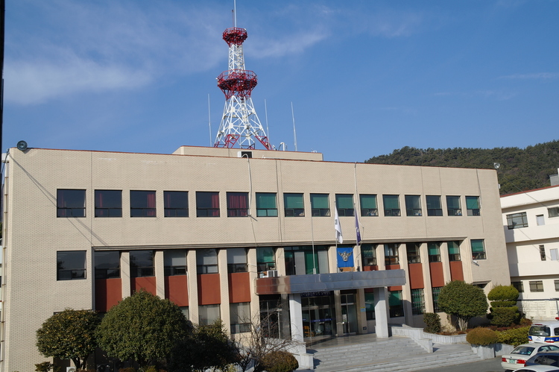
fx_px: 590
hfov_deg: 50.7
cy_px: 186
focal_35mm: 38
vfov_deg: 35.0
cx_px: 280
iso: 100
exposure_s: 1/160
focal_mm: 25
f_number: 10
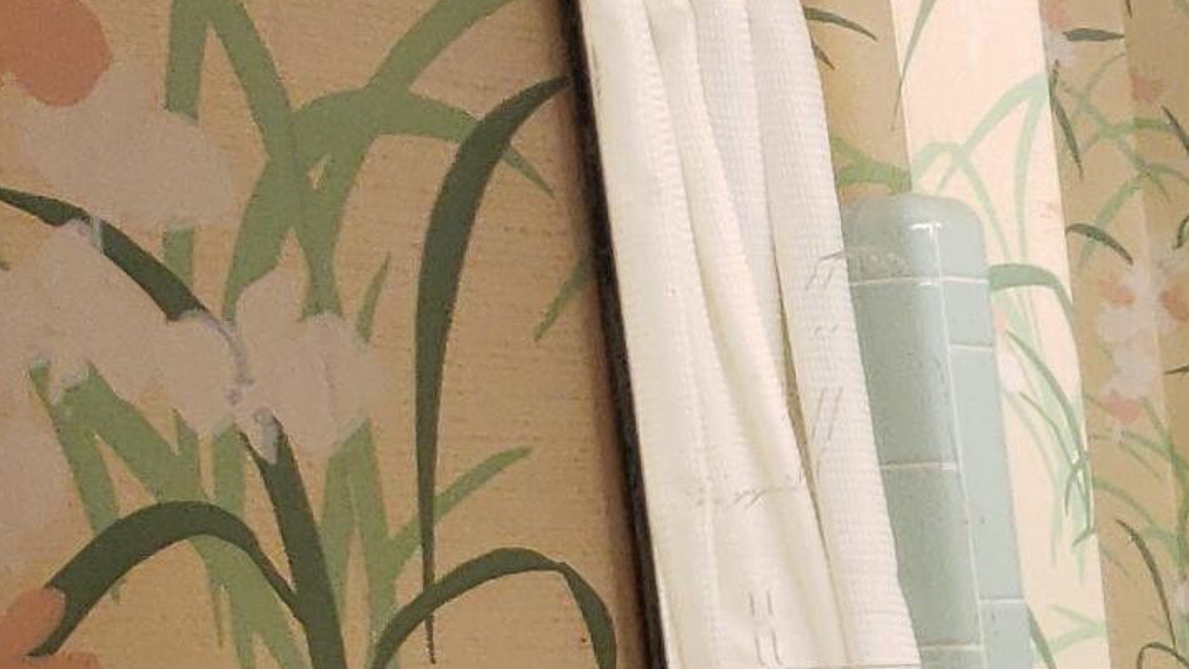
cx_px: 2398
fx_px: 3753
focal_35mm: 119
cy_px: 1571
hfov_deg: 14.7
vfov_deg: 9.2
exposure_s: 1/60
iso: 100
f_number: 1.5
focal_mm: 4.3
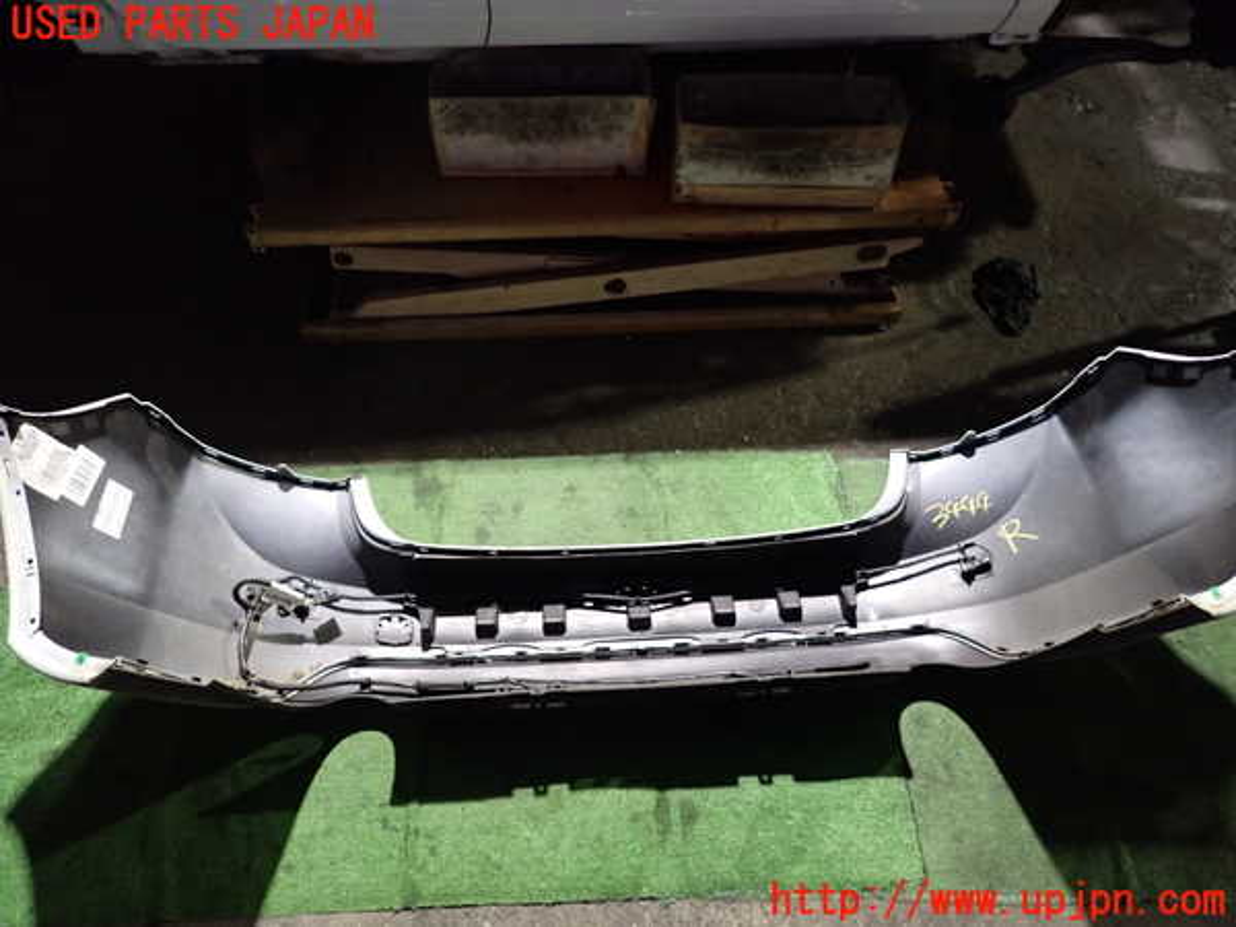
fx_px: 893
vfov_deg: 54.9
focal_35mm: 25
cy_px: 464
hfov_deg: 69.4
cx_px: 618
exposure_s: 1/20
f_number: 2
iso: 800
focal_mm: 4.5
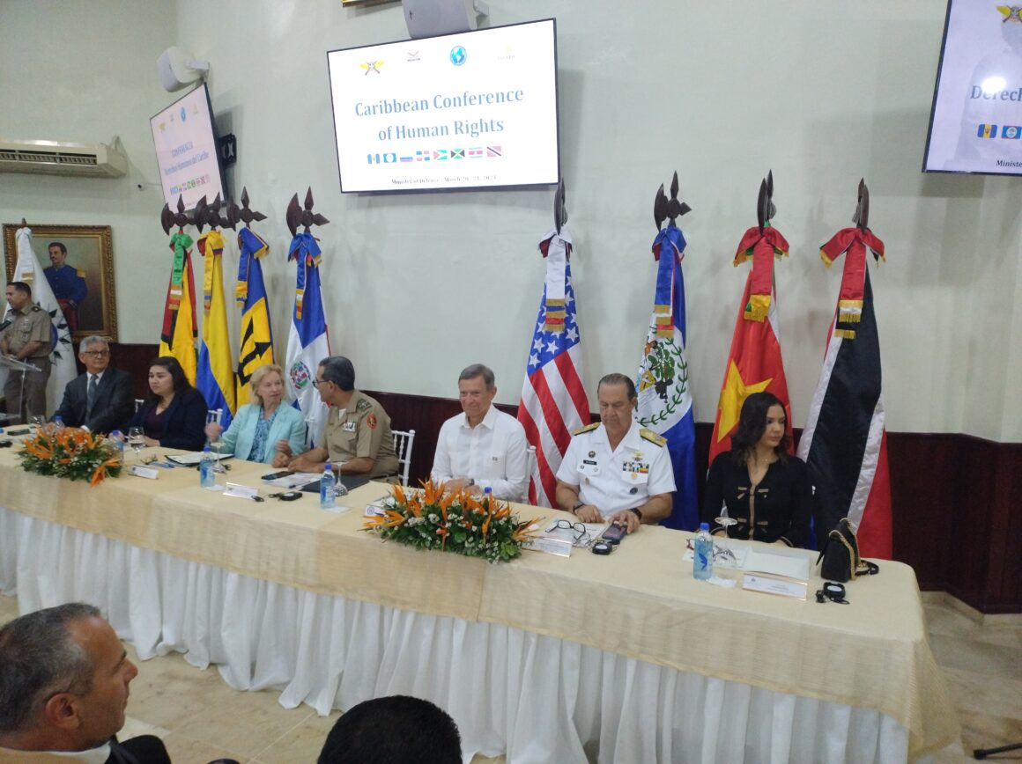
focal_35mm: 25
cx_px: 511
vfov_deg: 54.8
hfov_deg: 69.4
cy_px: 382
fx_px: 737
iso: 1388
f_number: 1.7
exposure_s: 1/30
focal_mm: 4.71
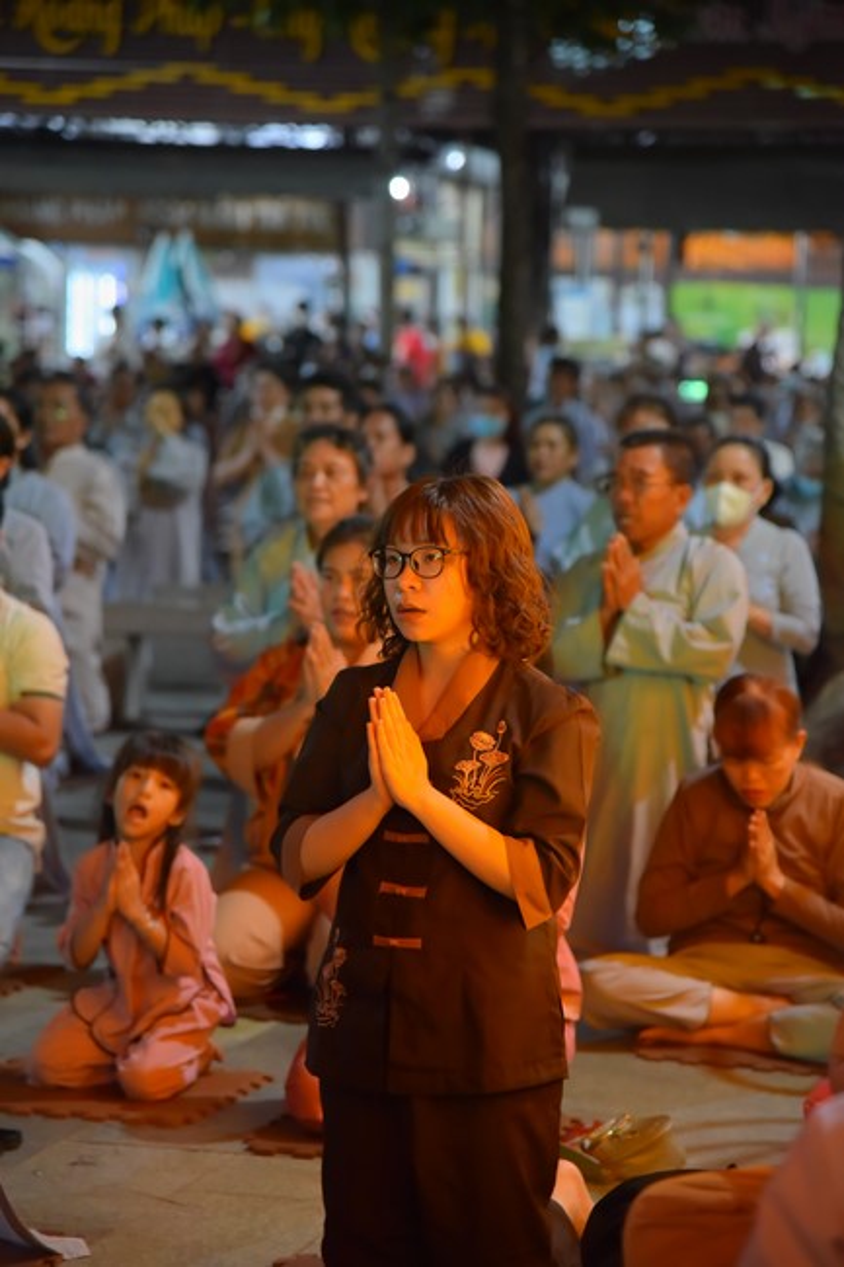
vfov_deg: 17.1
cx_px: 422
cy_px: 634
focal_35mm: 120
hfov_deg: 11.4
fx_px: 4222
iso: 2500
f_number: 4.5
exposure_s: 1/80
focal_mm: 120
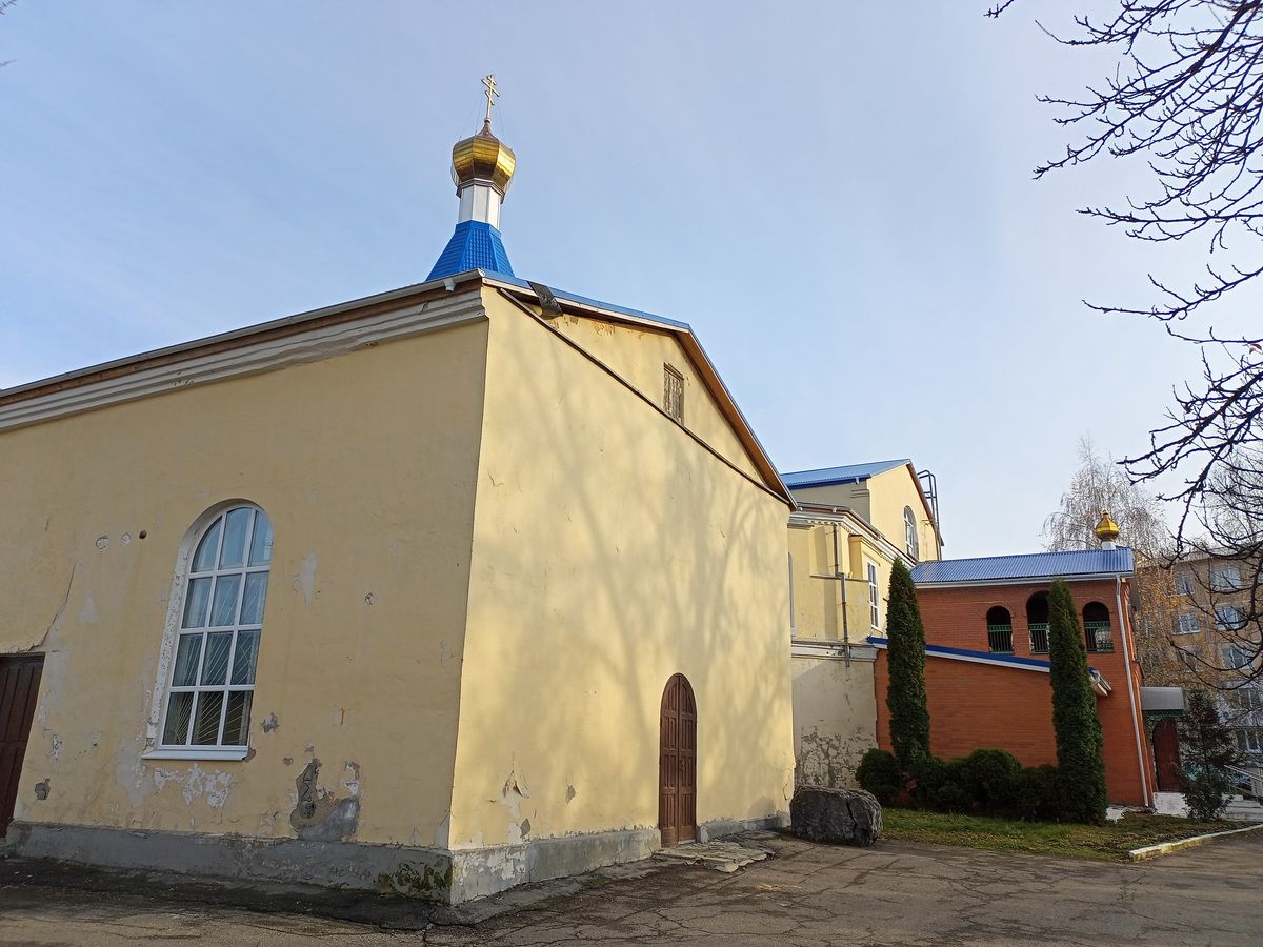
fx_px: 1022
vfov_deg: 49.7
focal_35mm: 28
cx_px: 632
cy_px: 474
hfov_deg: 63.4
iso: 113
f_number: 1.8
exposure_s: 1/1957
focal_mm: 4.69
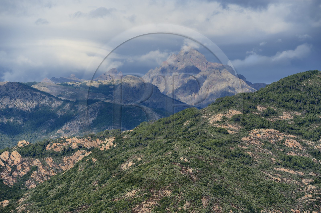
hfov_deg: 10.3
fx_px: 1782
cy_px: 106
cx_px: 160
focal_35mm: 200
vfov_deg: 6.9
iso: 100
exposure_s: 1/320
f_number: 10
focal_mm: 200
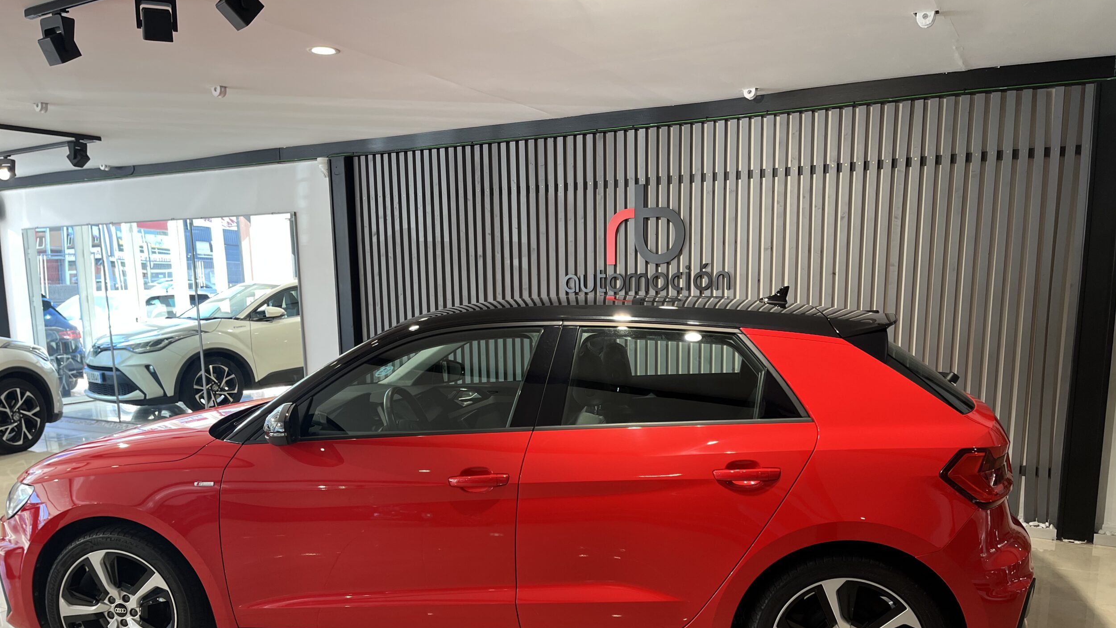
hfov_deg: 66.1
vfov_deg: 39.7
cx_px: 550
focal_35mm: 29
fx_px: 858
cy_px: 423
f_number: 1.6
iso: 80
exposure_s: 1/122
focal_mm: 5.1
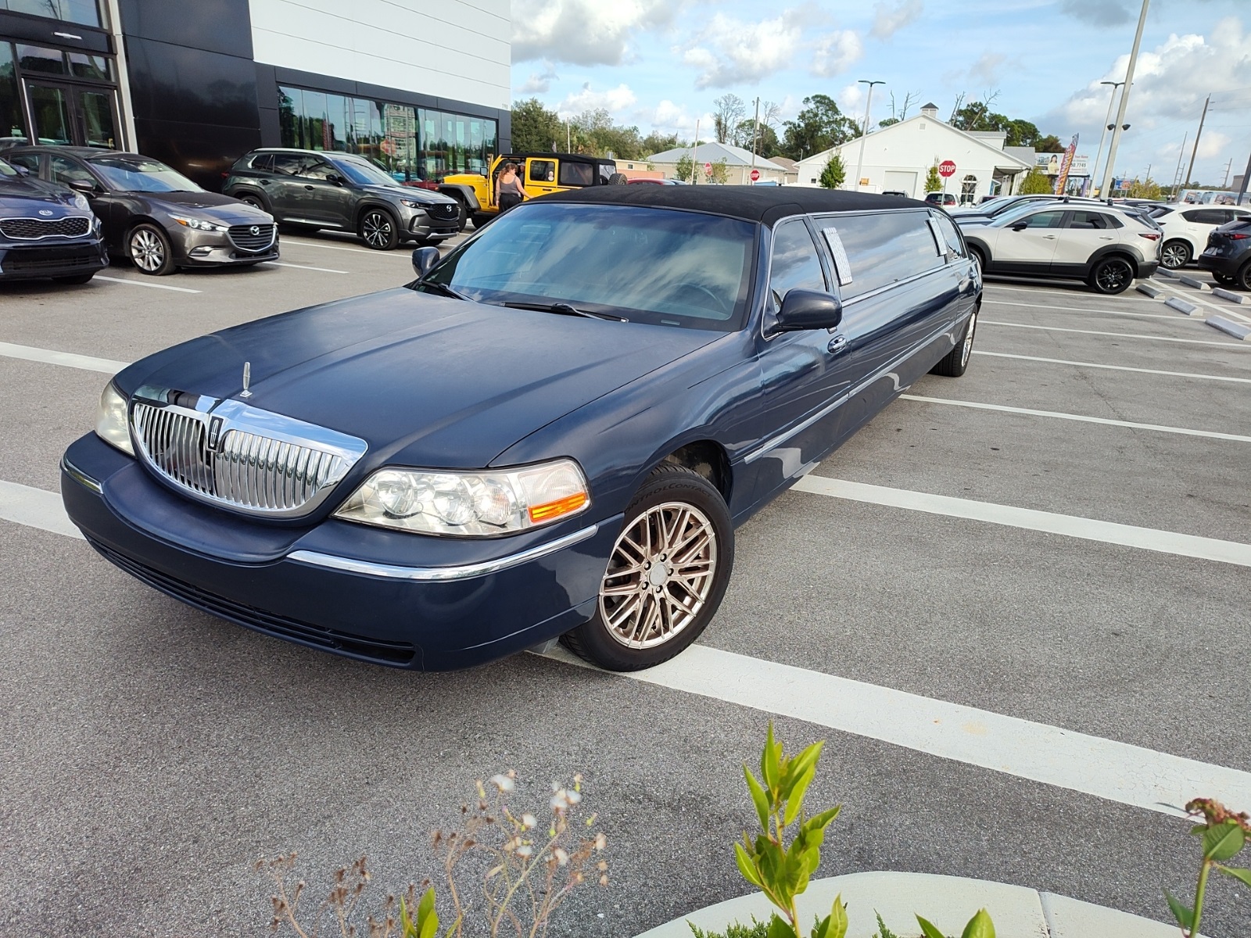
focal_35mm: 23
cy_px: 469
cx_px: 626
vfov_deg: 58.9
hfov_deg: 73.9
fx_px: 831
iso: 100
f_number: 1.8
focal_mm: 5.56
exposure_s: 1/1566
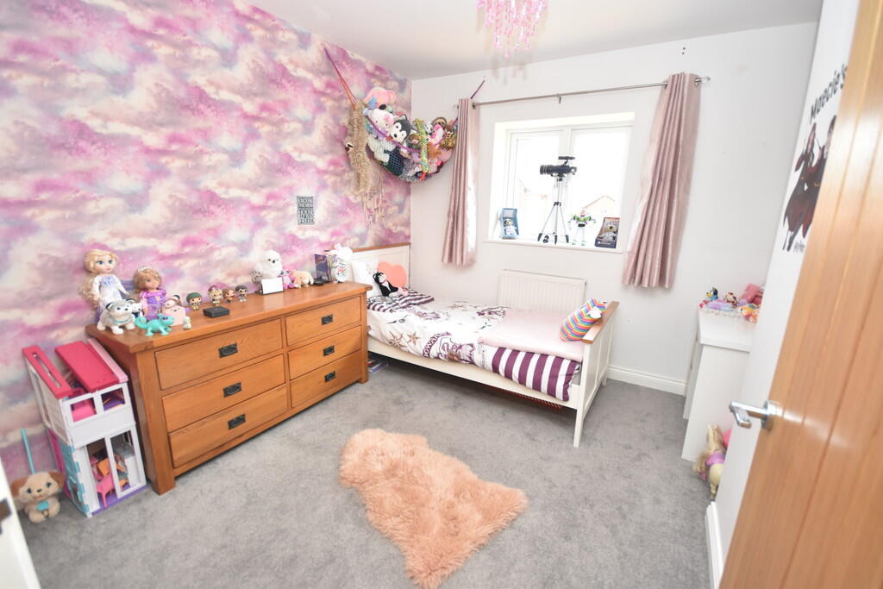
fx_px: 368
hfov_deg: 100.4
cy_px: 294
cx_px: 442
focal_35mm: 15
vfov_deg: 77.3
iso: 900
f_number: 4
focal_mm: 10
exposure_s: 1/125
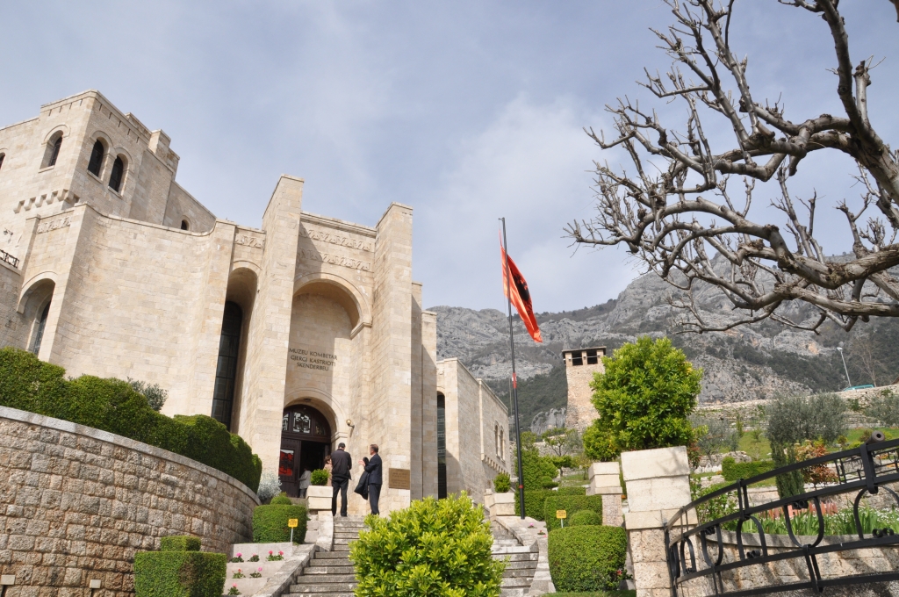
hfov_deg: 67.4
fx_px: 673
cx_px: 450
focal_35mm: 27
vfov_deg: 47.8
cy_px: 298
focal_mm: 18
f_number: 16
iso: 640
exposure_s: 1/500
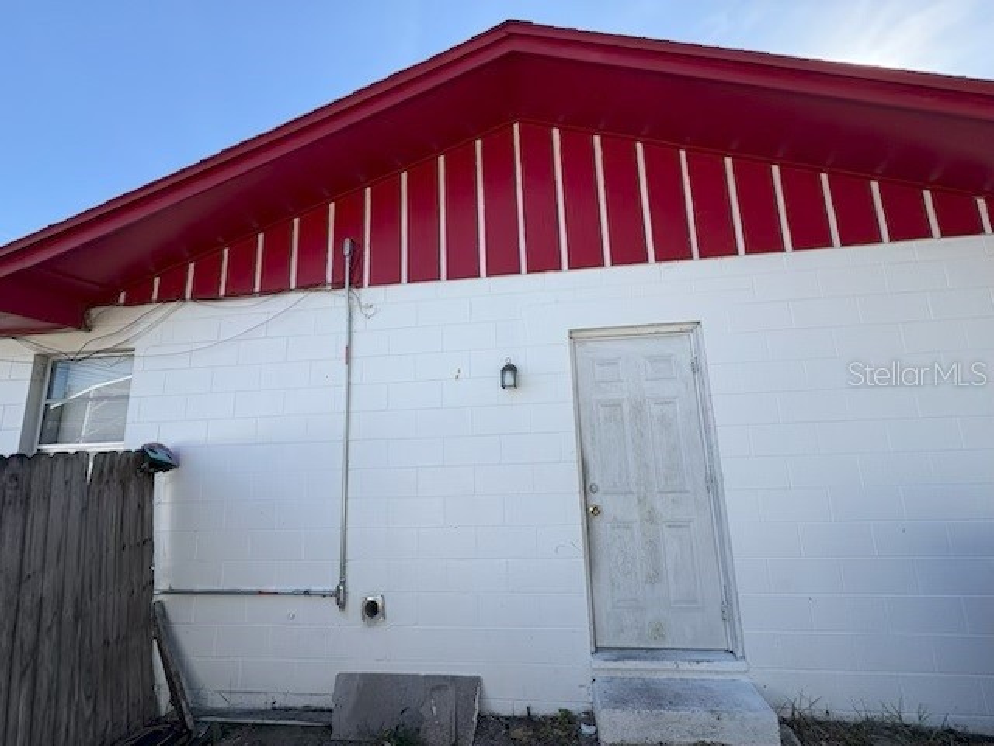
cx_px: 497
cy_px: 373
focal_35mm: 14
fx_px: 402
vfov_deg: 85.7
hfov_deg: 102.1
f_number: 2.2
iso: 40
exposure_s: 1/879
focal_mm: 2.22
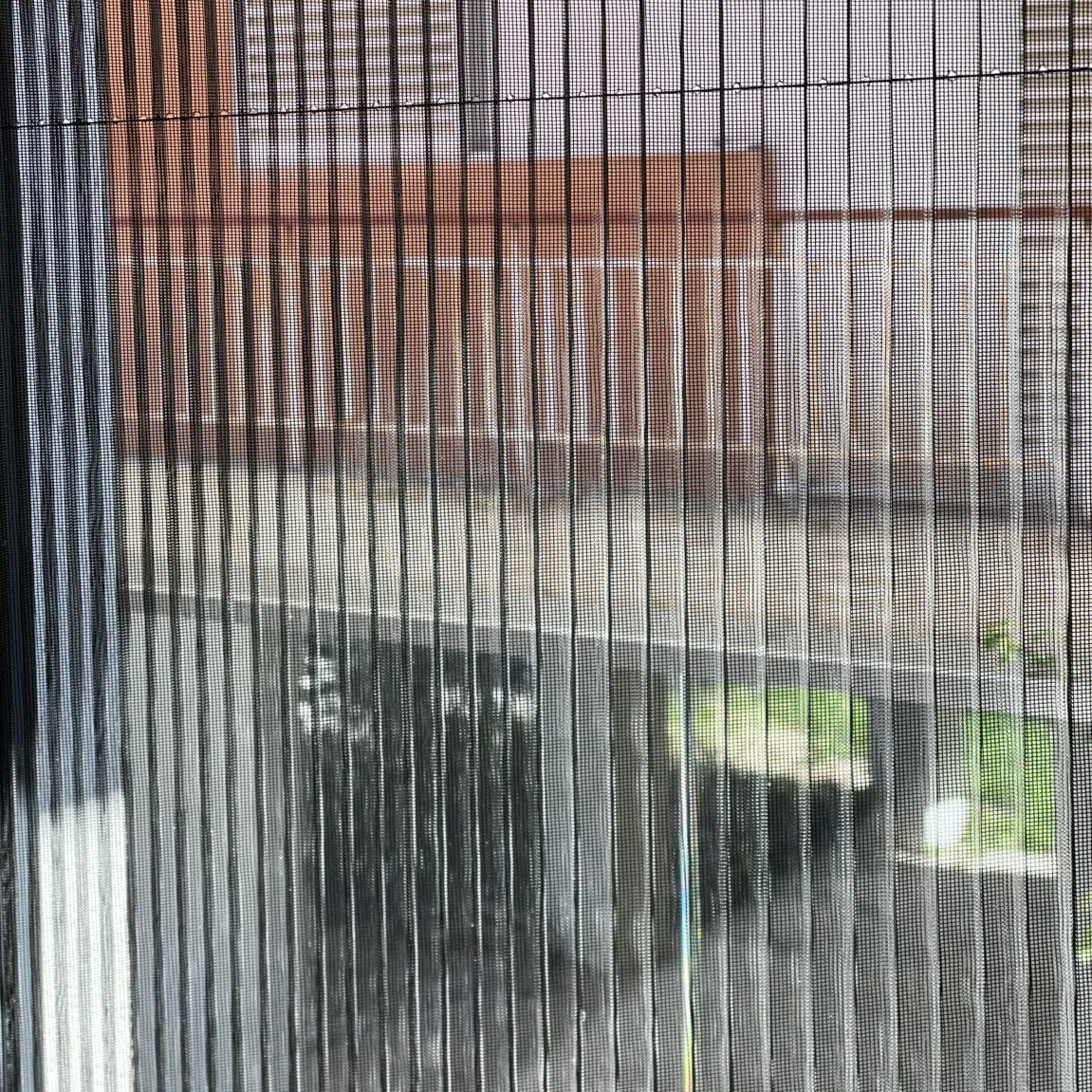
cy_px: 454
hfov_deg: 22.8
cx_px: 544
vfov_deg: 22.7
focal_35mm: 76
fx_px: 2712
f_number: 2.2
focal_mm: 7.5
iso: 20
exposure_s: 1/139
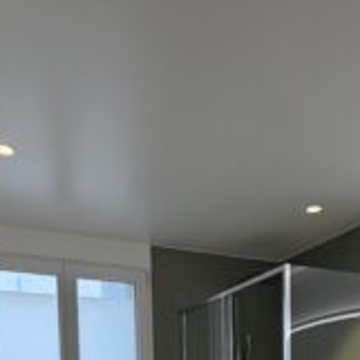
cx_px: 203
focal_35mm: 46
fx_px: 541
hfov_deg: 36.7
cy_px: 461
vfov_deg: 29.9
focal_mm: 2.22
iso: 100
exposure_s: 1/100
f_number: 2.2
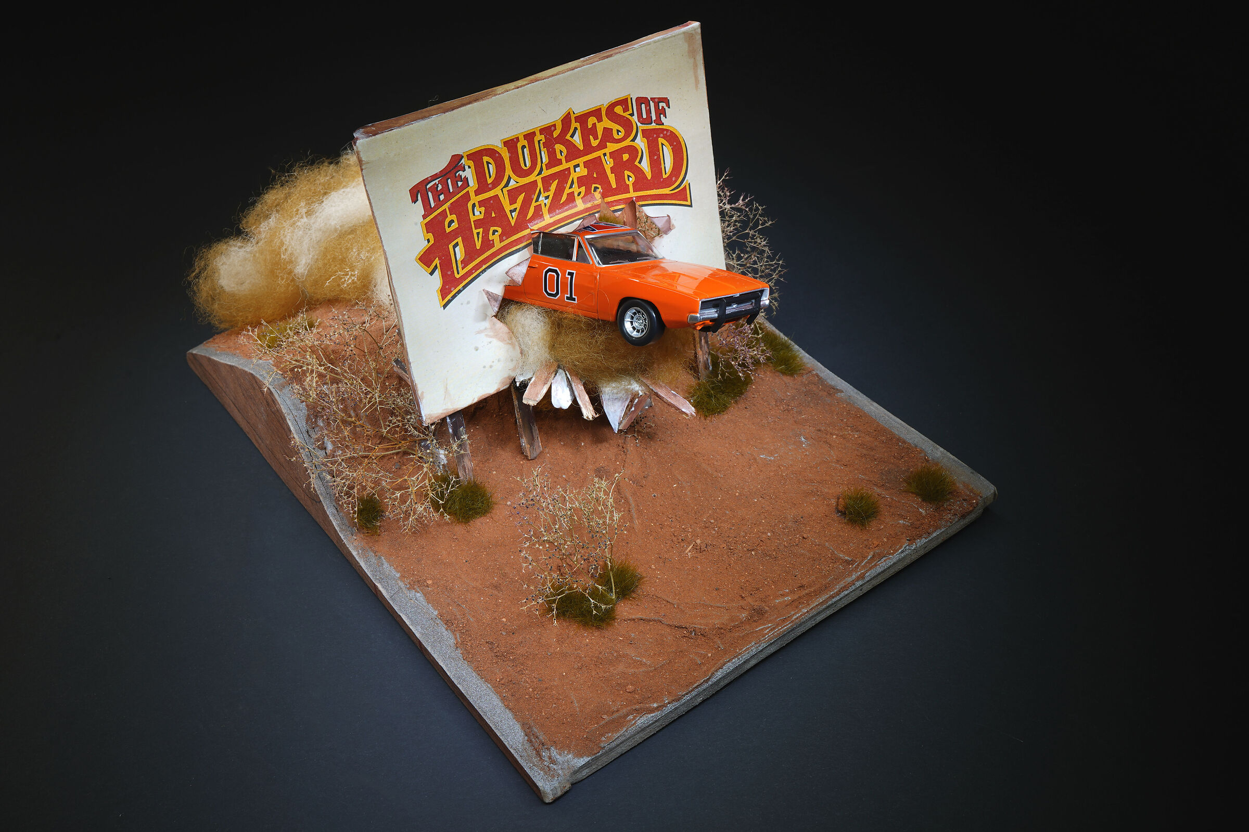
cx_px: 624
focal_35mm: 35
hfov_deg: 54.4
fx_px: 1214
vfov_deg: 37.9
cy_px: 416
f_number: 16
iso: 64
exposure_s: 4
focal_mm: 35
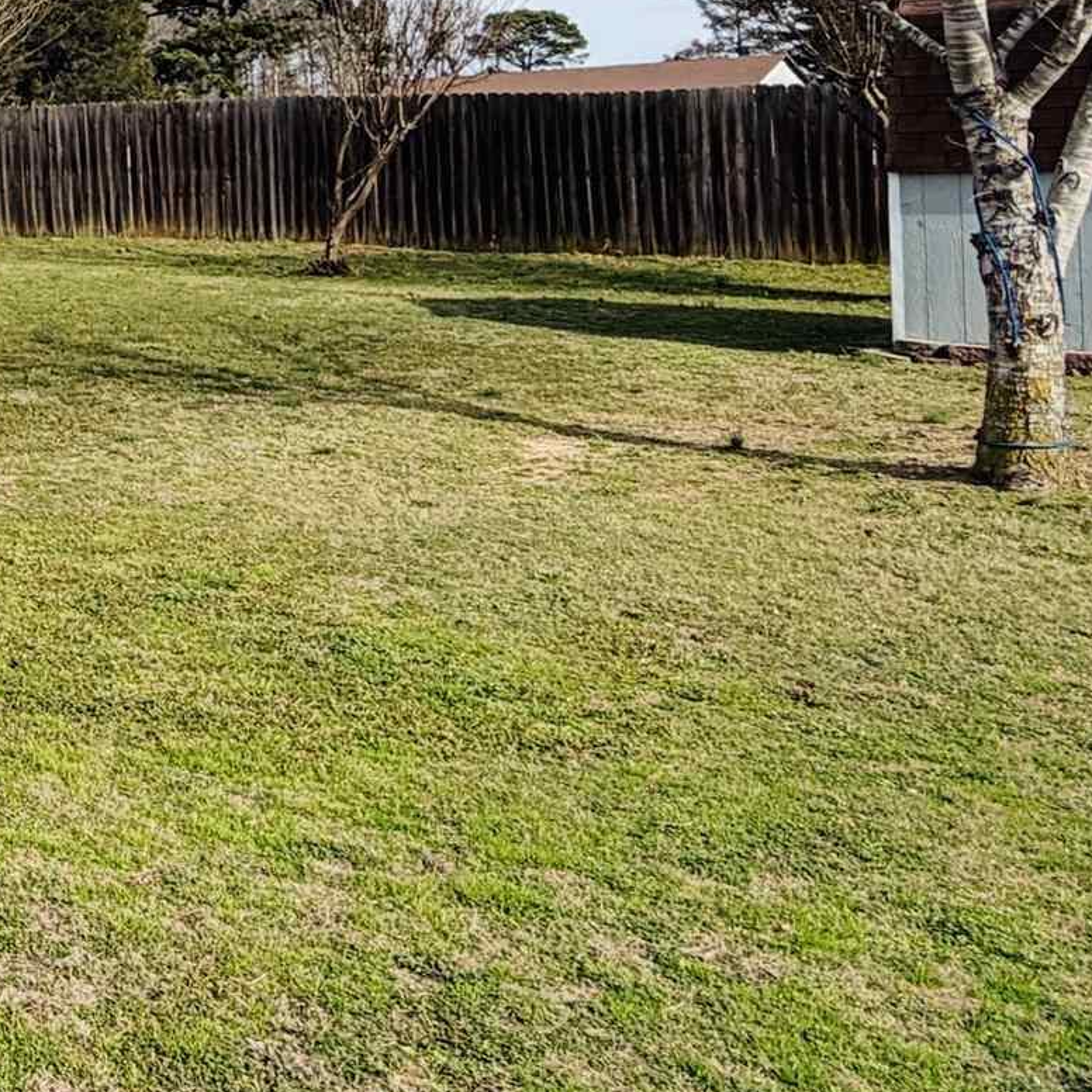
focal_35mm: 49
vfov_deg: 30.7
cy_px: -129
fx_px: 1749
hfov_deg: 25.4
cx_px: -581
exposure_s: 1/864
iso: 20
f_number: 2.2
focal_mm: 2.22
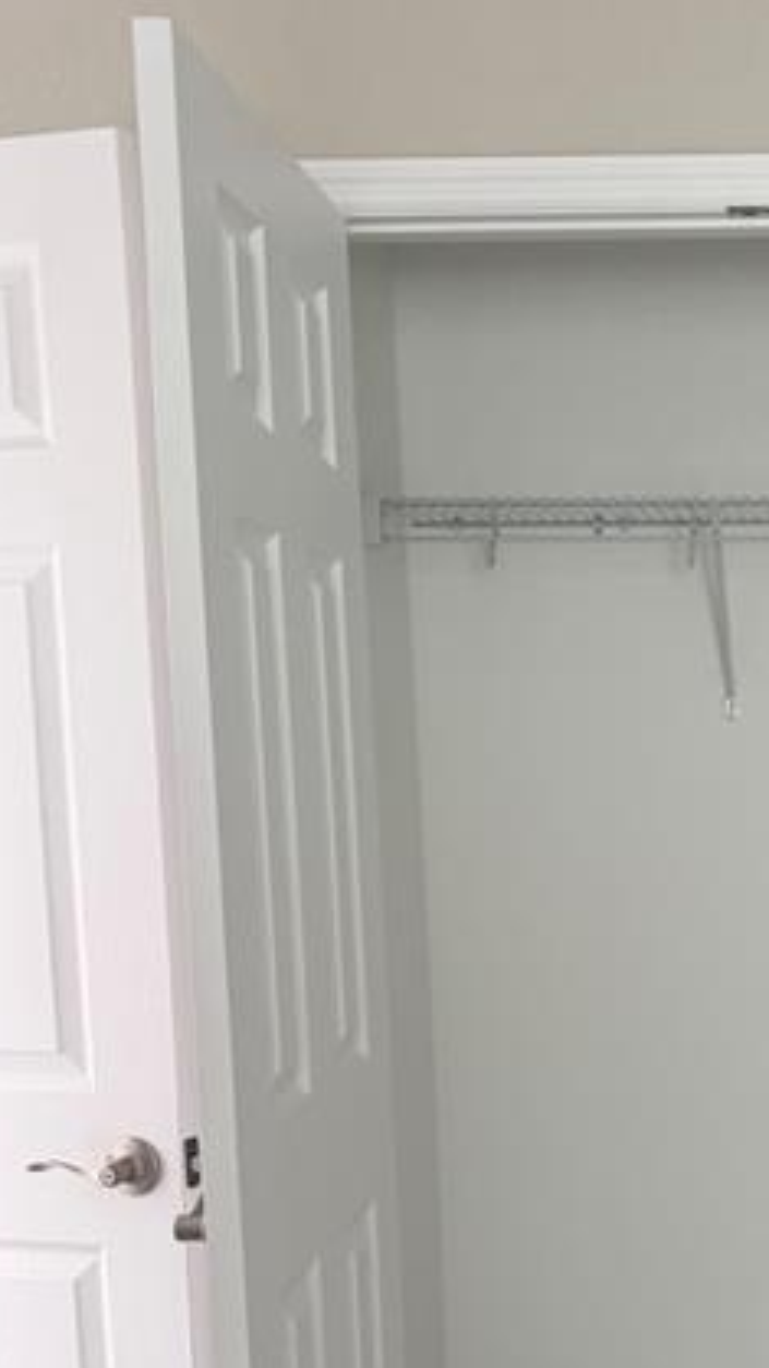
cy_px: 962
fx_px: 1741
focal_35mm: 48
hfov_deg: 23.0
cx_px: 903
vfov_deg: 42.1
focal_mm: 6.76
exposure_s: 1/105
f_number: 1.78
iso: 200
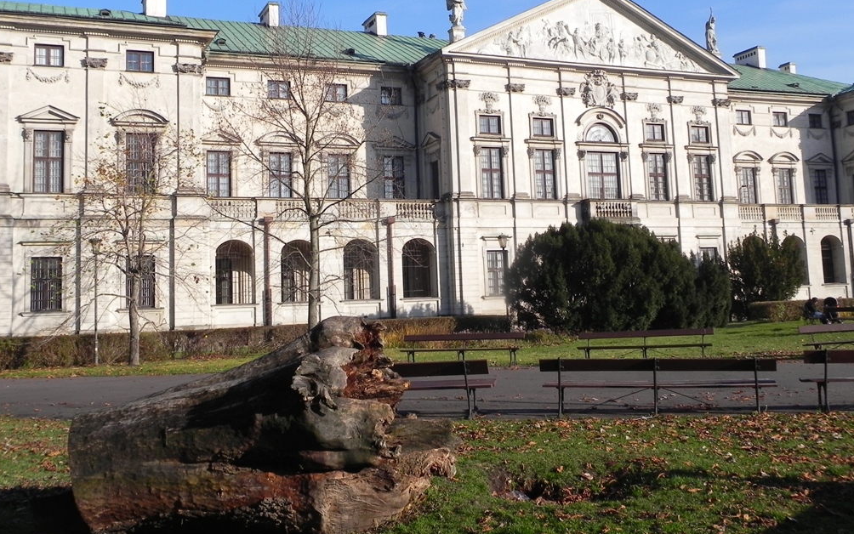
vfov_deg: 32.0
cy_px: 237
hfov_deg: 49.3
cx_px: 428
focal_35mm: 40
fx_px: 931
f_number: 6.3
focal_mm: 6.6
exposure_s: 1/420
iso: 160
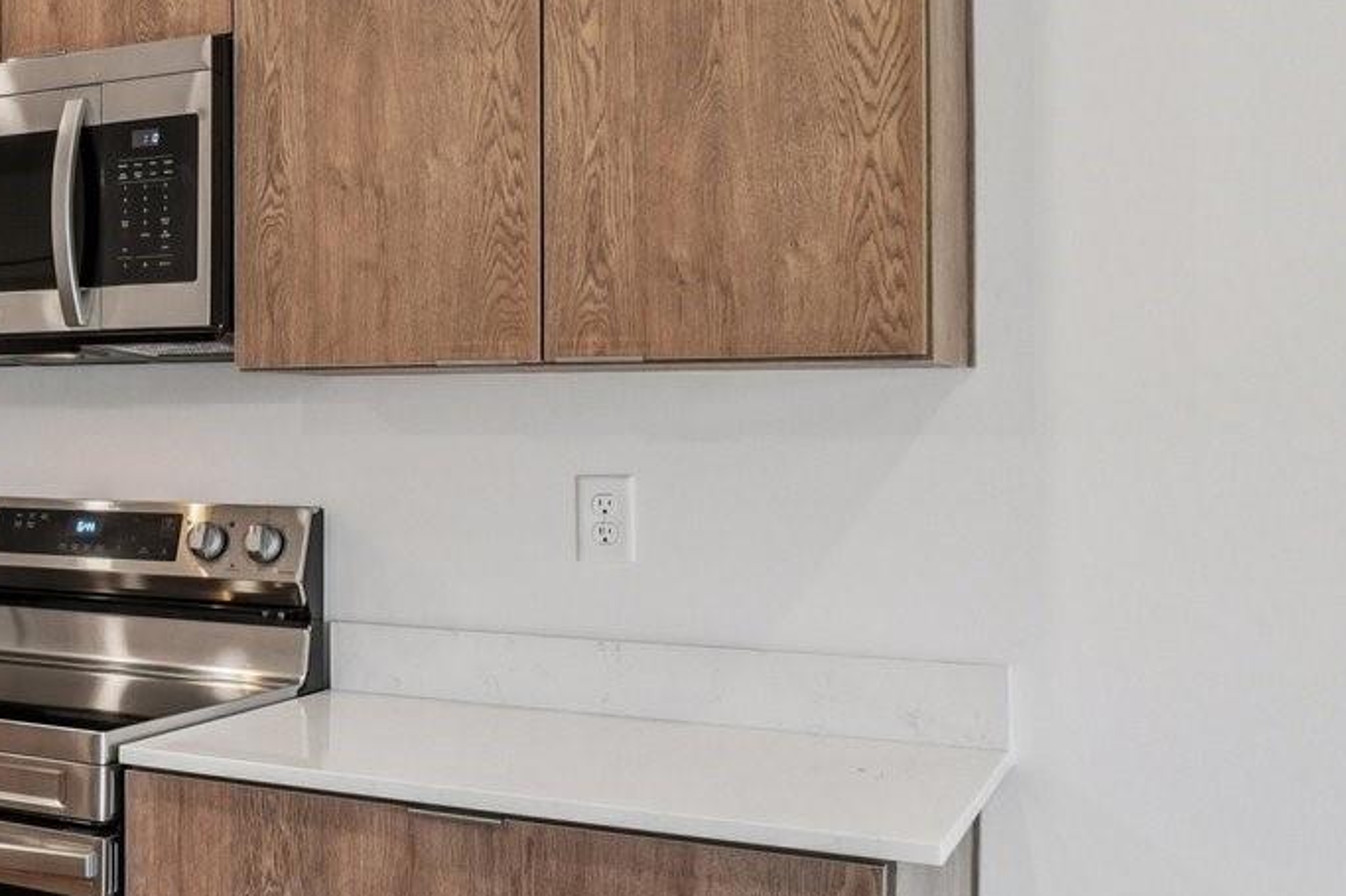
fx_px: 1682
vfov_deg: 29.9
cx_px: -116
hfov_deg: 37.0
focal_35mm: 45
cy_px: 456
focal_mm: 10
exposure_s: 1/20
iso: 400
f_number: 8
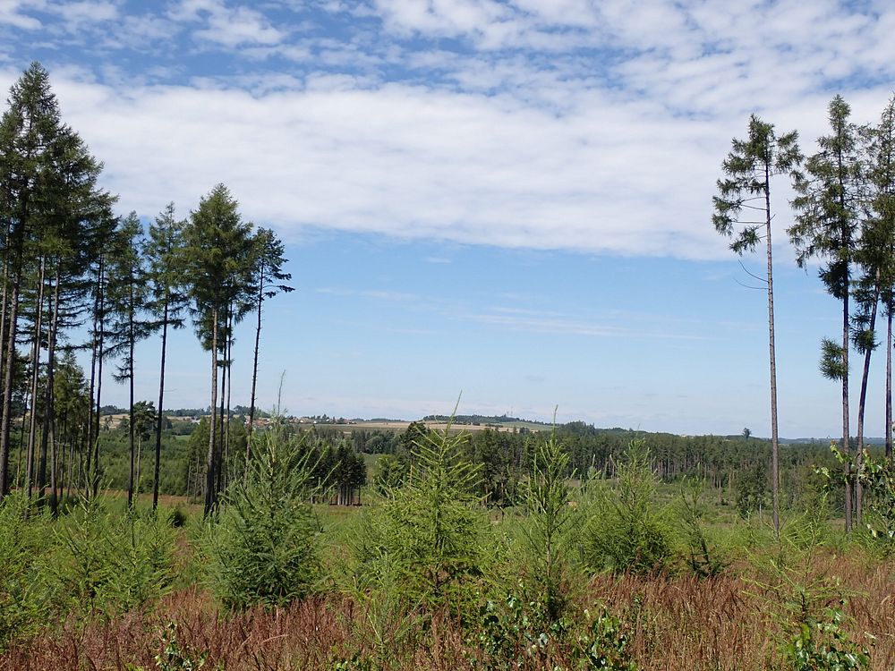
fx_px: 931
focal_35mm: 36
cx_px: 448
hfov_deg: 51.4
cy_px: 336
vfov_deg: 39.7
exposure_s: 1/125
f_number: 10
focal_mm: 6.37
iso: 100
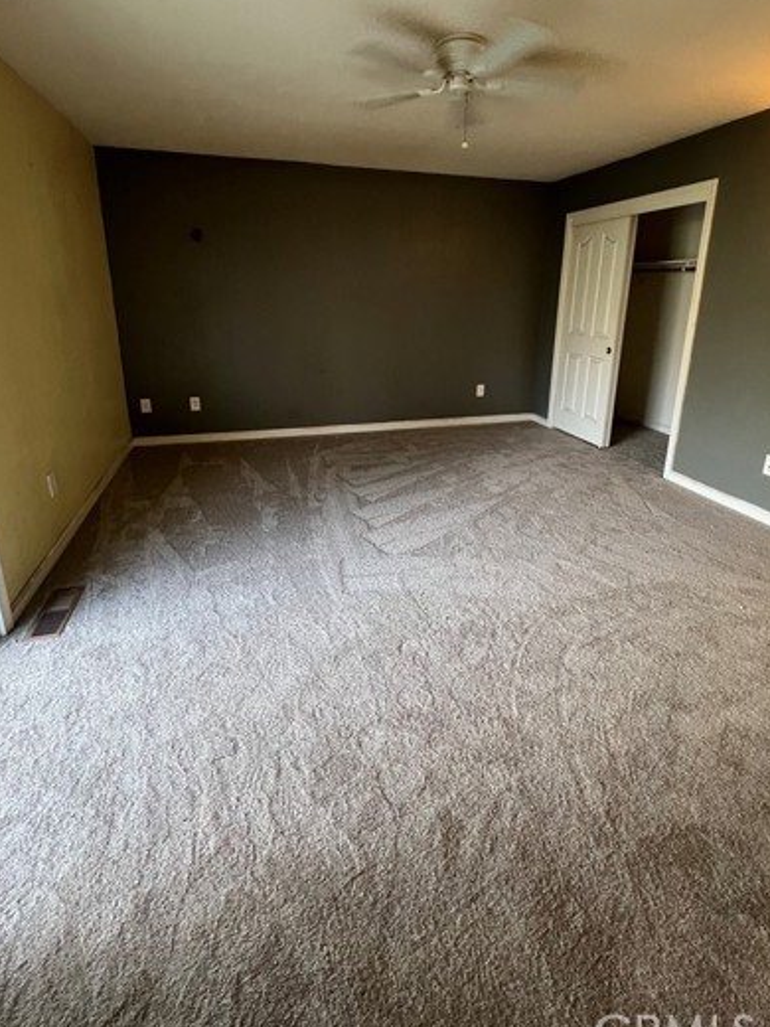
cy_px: 429
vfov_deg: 93.7
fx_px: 475
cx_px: 399
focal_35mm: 16
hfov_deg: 78.1
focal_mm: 1.57
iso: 250
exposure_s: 1/60
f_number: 1.8
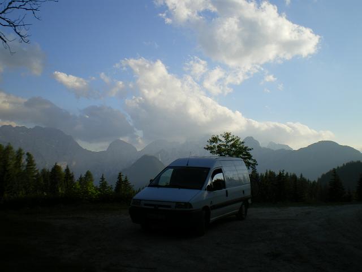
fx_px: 397
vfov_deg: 37.7
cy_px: 136
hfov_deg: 49.0
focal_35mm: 38
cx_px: 181
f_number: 4.6
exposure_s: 1/320
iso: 64
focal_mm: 6.3
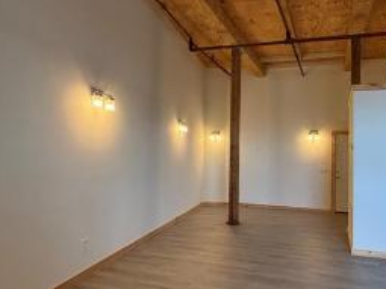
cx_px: 272
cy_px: 151
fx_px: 245
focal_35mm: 22
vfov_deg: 61.0
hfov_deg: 72.9
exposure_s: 1/120
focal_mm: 2.22
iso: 250
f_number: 2.2
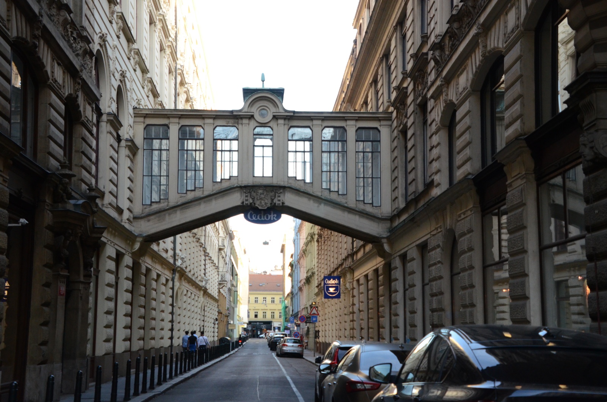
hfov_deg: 37.9
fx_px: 883
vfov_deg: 25.6
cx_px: 304
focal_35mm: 52
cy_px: 201
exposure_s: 1/250
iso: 1600
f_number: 5
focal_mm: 35
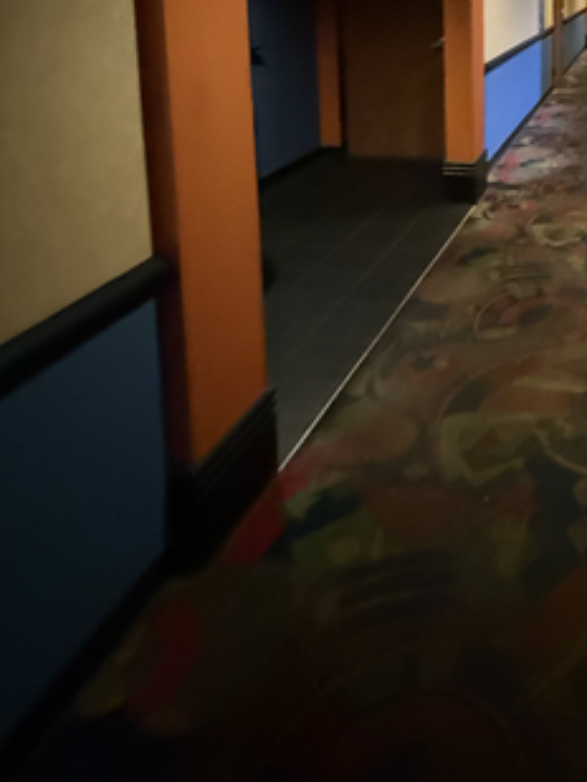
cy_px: 56
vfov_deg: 52.8
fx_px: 655
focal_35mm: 29
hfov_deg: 41.5
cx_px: 597
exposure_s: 1/30
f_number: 2.2
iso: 2000
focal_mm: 2.22
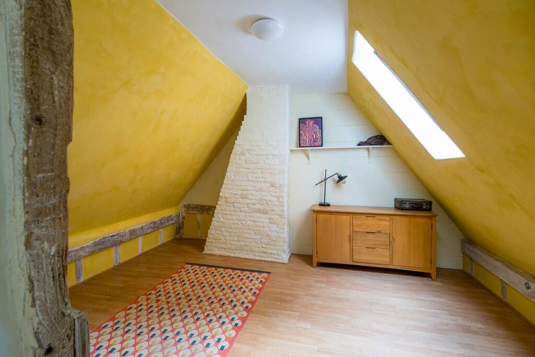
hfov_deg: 100.4
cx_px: 268
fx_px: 223
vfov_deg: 77.3
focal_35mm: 15
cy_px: 178
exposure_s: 1/2.5
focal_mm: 10.3
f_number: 7.1
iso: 160
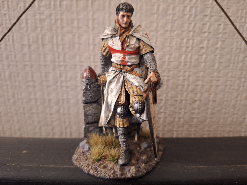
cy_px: 92
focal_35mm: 23
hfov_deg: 73.9
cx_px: 124
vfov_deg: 58.9
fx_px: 164
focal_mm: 5.54
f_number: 1.8
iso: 800
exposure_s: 1/20
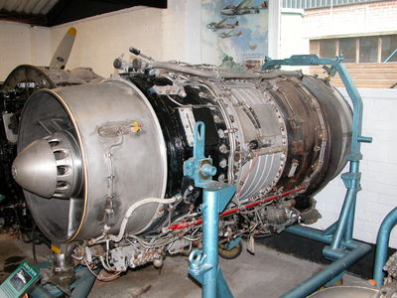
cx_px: 198
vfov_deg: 40.7
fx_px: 401
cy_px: 149
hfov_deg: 52.6
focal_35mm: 35
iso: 100
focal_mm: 8.9
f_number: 2.8
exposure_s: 1/60
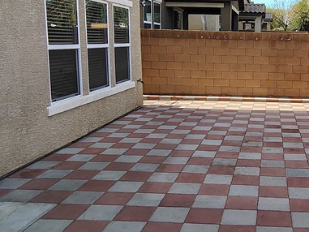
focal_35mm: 43
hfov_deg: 41.1
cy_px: 103
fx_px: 384
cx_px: 266
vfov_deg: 33.6
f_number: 2.2
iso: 100
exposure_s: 1/505
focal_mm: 2.13
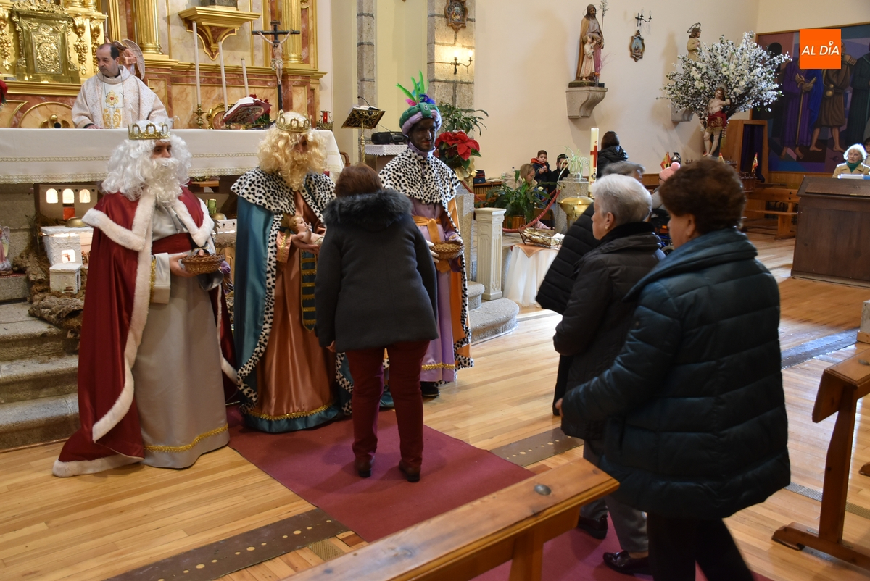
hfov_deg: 57.2
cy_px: 290
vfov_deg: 40.0
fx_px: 798
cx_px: 435
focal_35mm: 33
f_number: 3.5
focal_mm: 22
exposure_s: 1/60
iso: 800
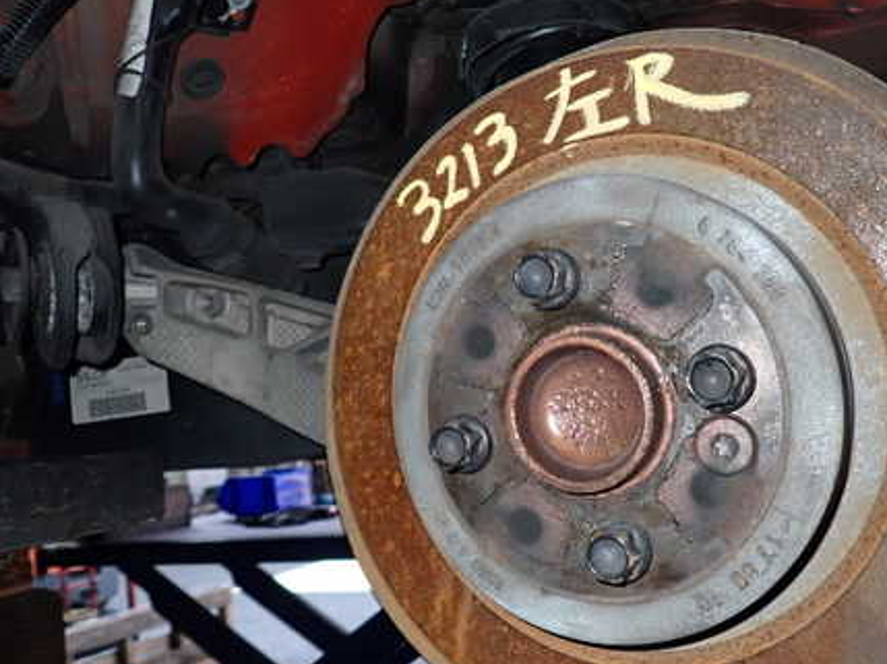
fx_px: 896
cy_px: 374
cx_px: 486
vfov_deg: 40.6
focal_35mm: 35
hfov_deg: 52.6
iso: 320
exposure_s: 1/30
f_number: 5.6
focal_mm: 4.5
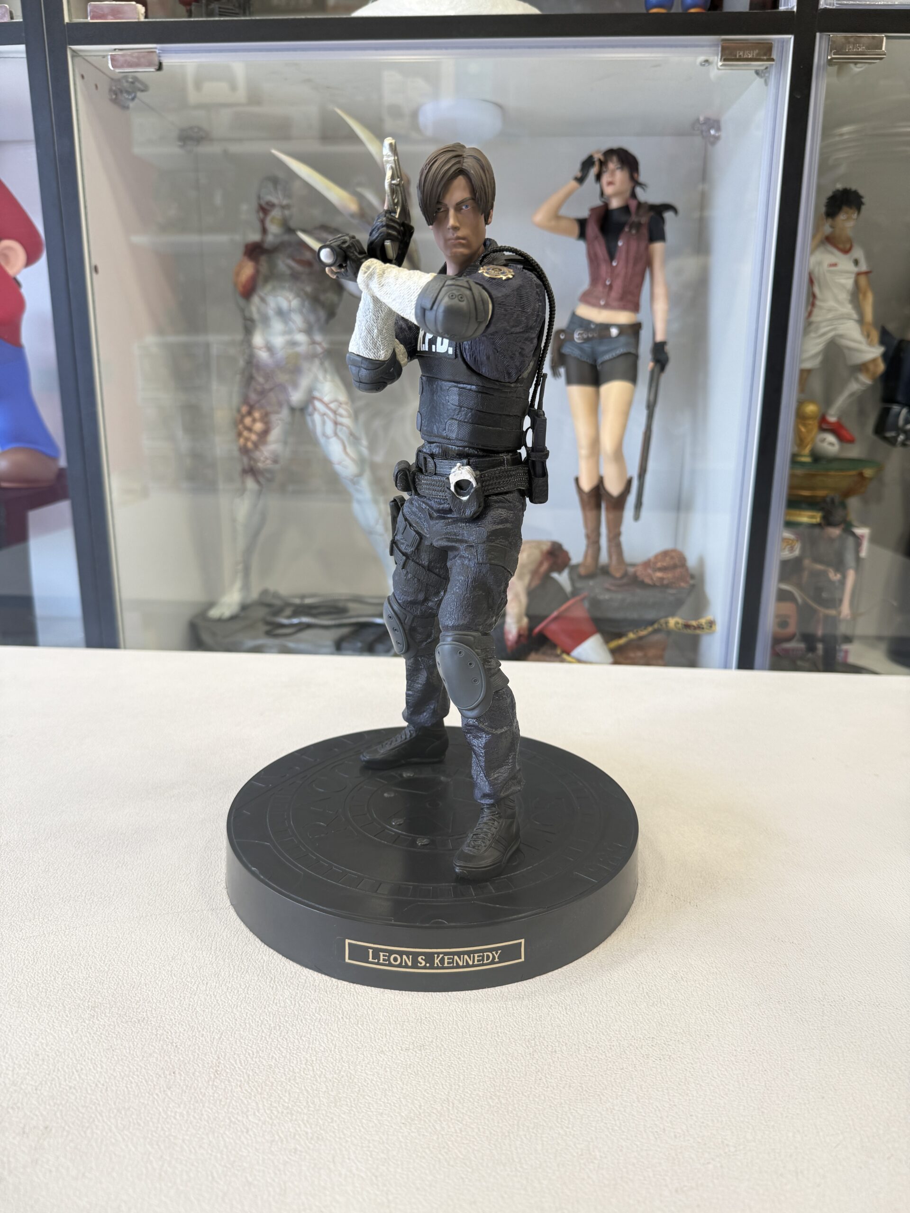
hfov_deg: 56.8
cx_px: 455
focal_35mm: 24
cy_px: 606
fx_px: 841
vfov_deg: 71.6
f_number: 1.78
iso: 64
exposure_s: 1/121
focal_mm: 6.76
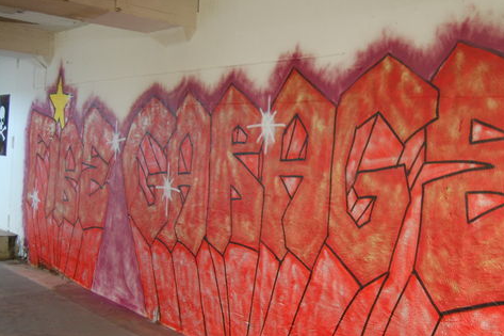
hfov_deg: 41.6
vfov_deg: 28.8
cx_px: 338
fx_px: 653
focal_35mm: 47
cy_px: 198
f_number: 3.8
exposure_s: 1/10
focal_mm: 23
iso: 800
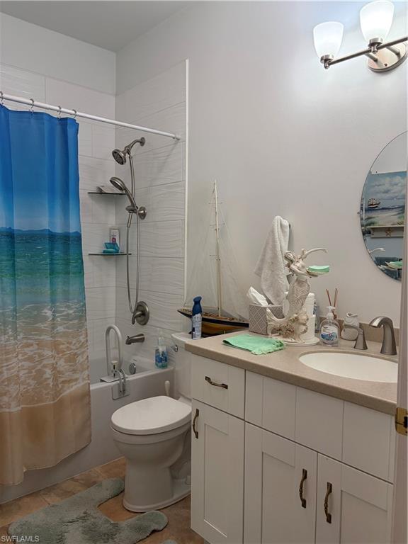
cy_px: 272
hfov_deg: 53.1
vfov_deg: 67.3
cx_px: 204
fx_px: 409
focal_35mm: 26
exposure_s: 1/139
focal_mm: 5.96
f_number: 1.6
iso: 125
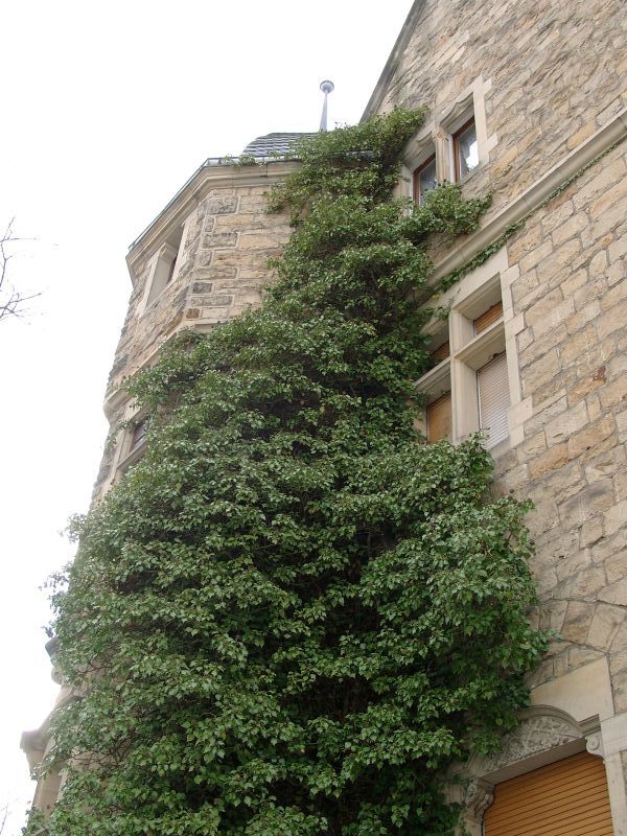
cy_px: 418
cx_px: 314
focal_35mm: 45
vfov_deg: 42.1
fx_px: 1087
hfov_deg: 32.2
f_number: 4
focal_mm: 9.29
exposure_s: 1/94
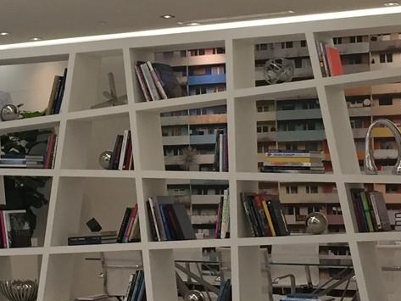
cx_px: 47
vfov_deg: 15.1
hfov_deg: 19.7
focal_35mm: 98
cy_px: 114
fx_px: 1136
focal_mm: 4.15
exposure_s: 1/30
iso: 40
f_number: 2.2
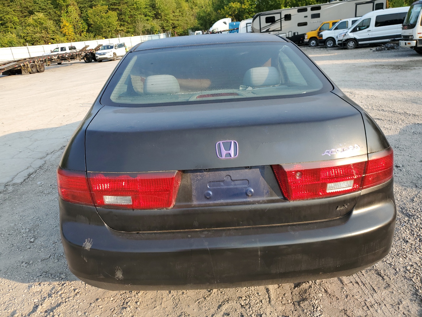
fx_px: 317
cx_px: 211
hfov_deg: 67.3
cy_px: 158
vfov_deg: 53.1
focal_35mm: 26
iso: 50
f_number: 1.5
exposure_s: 1/833
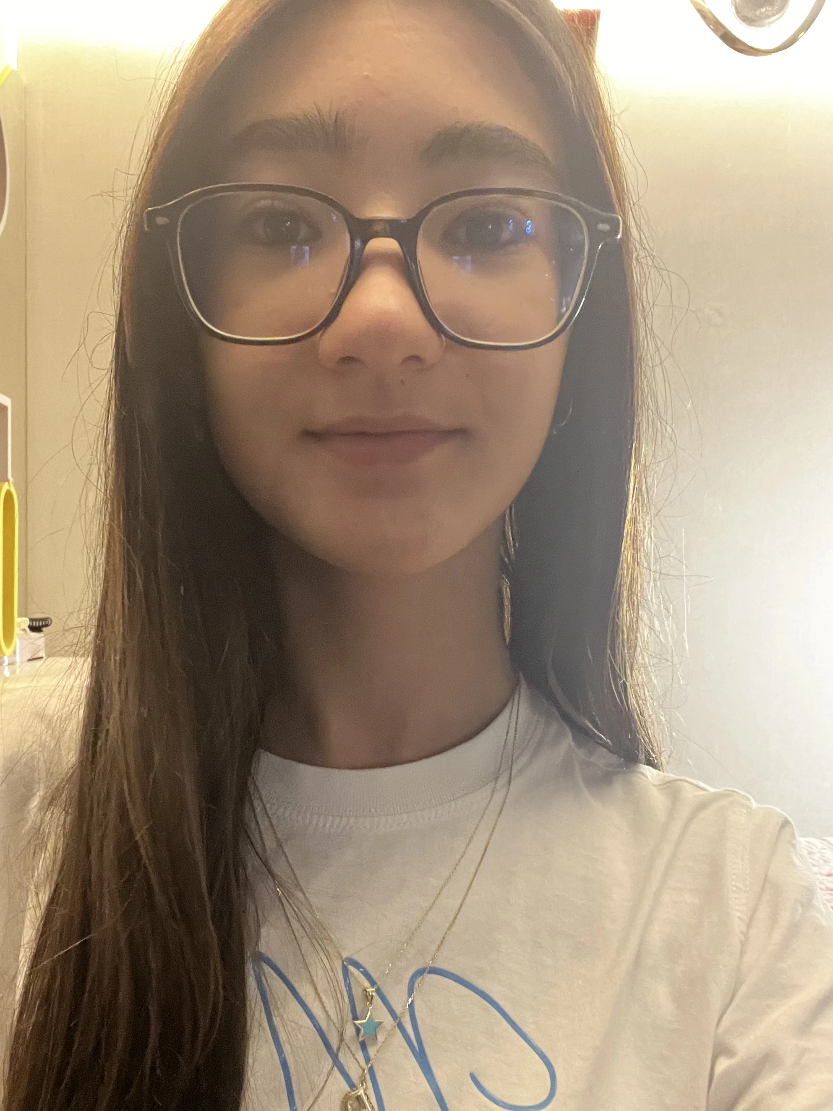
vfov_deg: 52.5
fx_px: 1123
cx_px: 367
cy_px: 620
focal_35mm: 35
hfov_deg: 40.6
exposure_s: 1/16
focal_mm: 2.71
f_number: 2.2
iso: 800
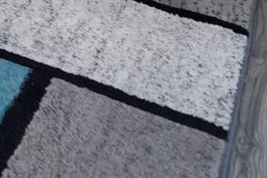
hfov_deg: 10.9
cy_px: -491
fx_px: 904
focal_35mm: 122
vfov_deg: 8.0
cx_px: -536
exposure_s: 1/160
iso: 1600
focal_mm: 16
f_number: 4
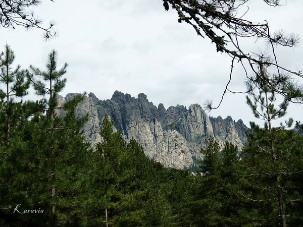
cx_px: 152
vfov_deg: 25.2
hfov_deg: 33.2
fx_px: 508
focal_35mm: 58
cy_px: 114
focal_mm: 10.5
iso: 100
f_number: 4
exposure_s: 1/1300
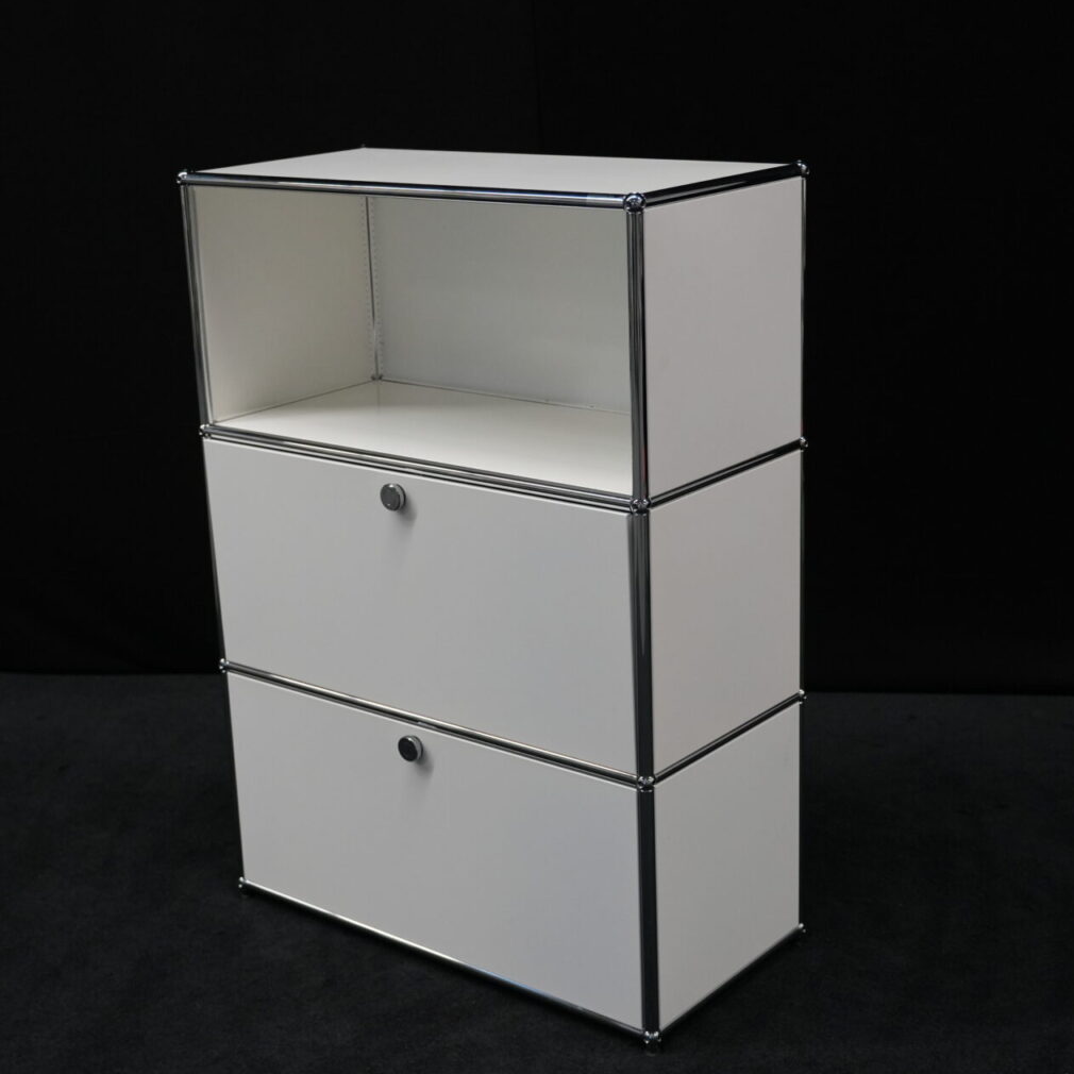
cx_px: 510
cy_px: 538
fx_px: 1860
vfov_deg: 32.2
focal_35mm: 53
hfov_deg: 32.2
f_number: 4
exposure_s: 1/160
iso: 2500
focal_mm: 41
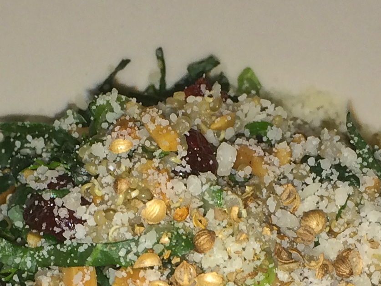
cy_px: 386
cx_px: 131
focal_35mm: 117
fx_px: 1288
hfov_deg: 16.8
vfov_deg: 12.2
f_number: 2.2
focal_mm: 4.12
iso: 32
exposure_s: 1/107
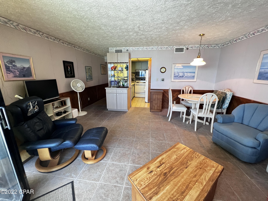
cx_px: 134
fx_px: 101
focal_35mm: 13
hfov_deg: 106.2
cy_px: 100
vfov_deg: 89.9
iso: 500
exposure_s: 1/60
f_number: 1.8
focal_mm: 1.57
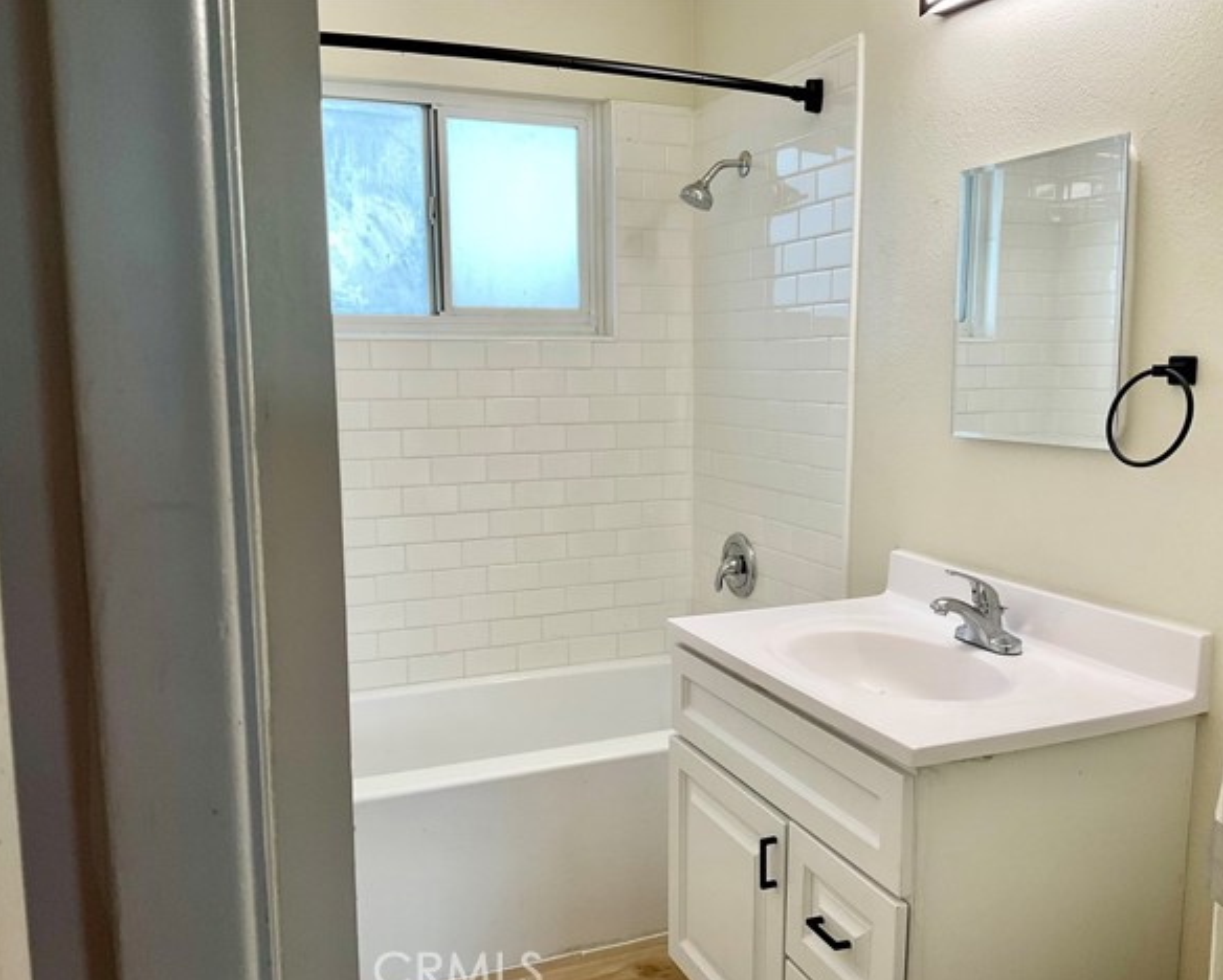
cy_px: 498
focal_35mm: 31
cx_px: 658
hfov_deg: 57.1
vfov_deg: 47.2
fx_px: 1123
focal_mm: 3
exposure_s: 1/60
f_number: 1.8
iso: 40
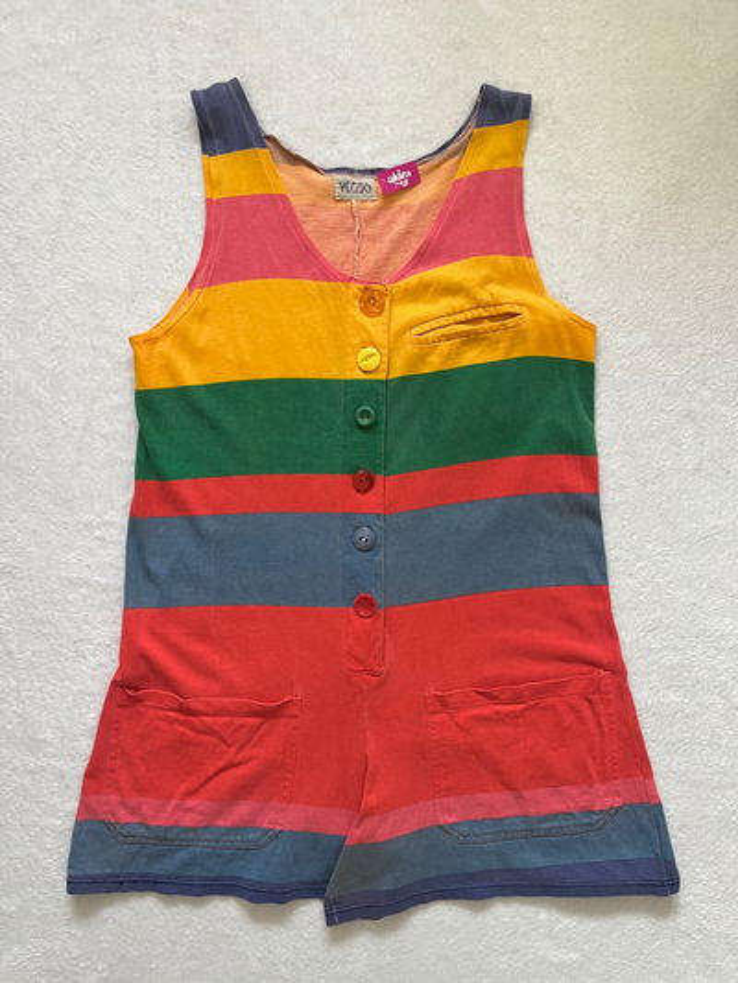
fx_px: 739
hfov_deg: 53.1
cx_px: 369
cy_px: 492
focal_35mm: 26
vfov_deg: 67.3
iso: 125
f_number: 1.6
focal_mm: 5.1
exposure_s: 1/93
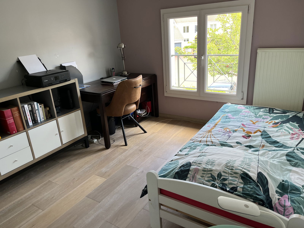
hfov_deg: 67.3
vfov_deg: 53.1
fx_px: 228
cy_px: 114
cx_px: 152
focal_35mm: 26
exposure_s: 1/122
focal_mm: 5.1
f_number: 1.6
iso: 100
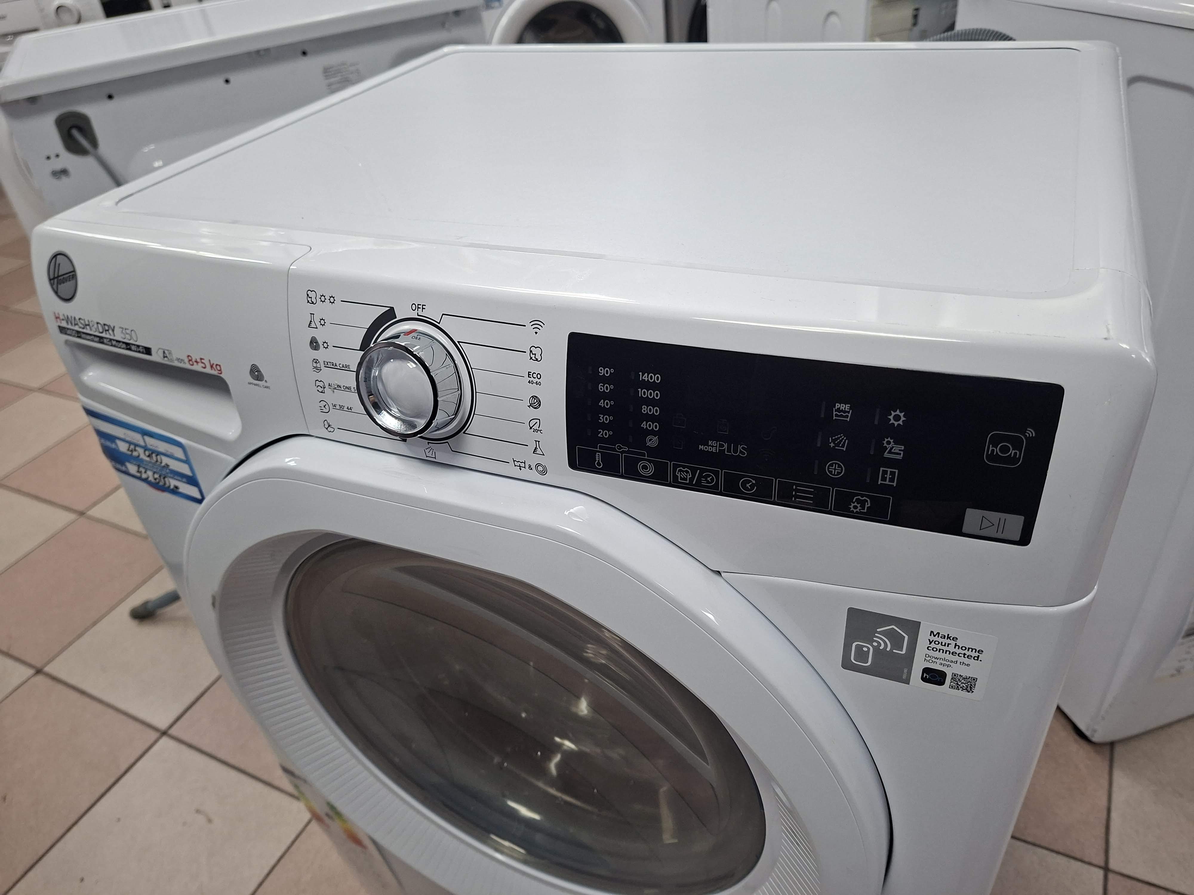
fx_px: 793
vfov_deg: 58.9
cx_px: 597
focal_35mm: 23
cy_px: 448
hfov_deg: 73.9
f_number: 1.8
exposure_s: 1/100
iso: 320
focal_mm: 5.54
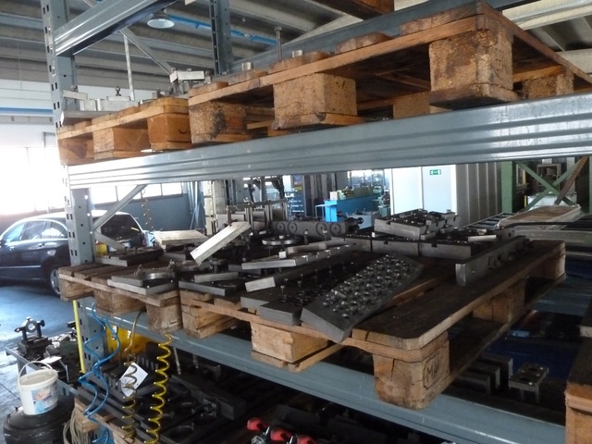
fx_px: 428
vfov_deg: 54.9
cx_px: 296
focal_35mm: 25
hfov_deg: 69.4
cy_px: 222
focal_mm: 4.1
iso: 800
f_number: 3.3
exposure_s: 1/15
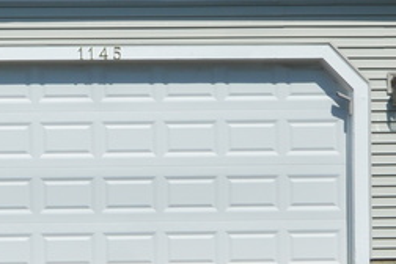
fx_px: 2123
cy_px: 207
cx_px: -152
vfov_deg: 7.1
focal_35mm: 193
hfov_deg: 10.4
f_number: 9
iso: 100
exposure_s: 1/320
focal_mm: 20
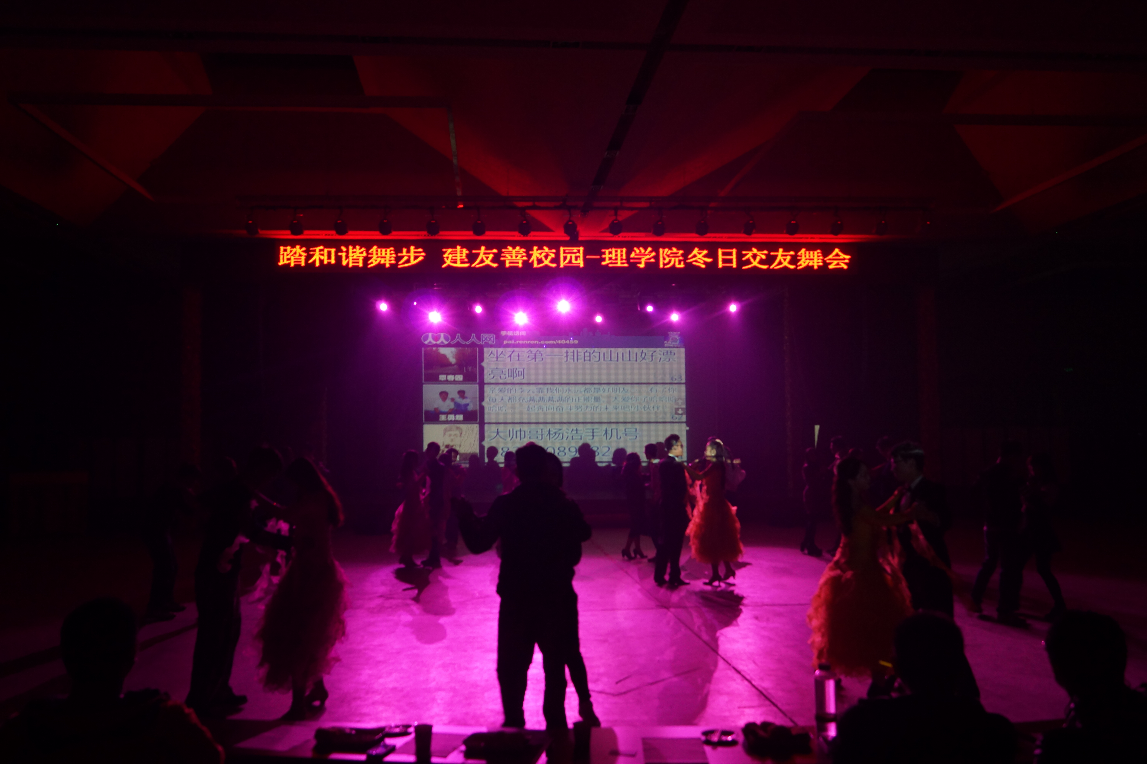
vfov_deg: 43.6
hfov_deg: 61.9
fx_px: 956
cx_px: 574
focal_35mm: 30
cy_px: 382
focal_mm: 20
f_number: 4
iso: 500
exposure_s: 1/60
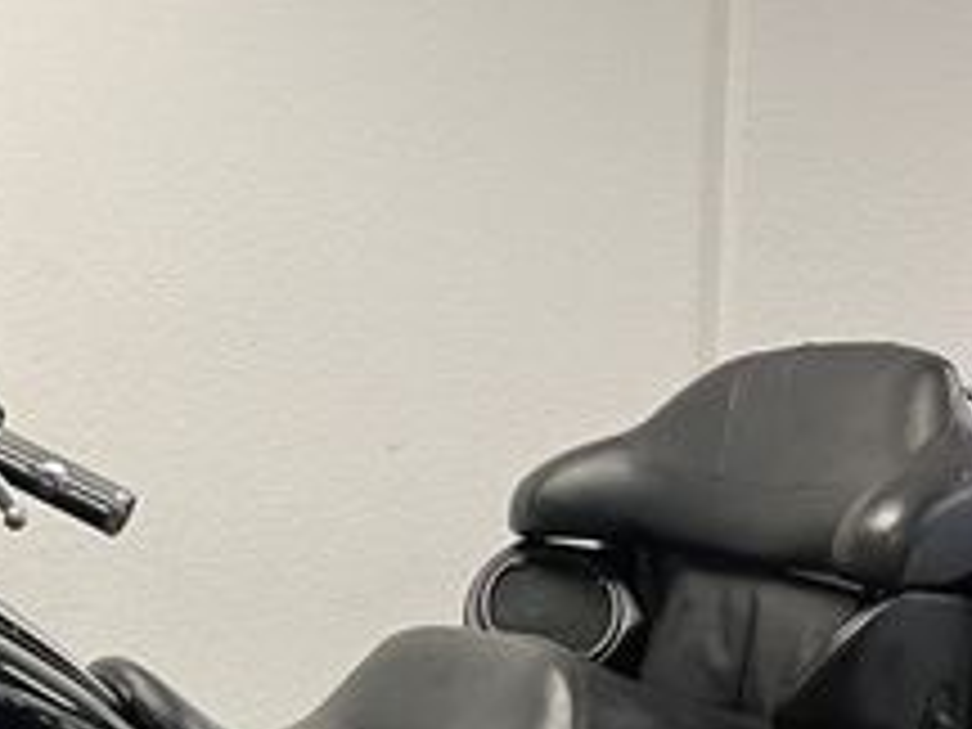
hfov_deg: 23.7
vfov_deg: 18.2
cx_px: -104
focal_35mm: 77
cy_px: 878
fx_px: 2162
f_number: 1.6
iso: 100
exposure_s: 1/50
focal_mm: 5.1
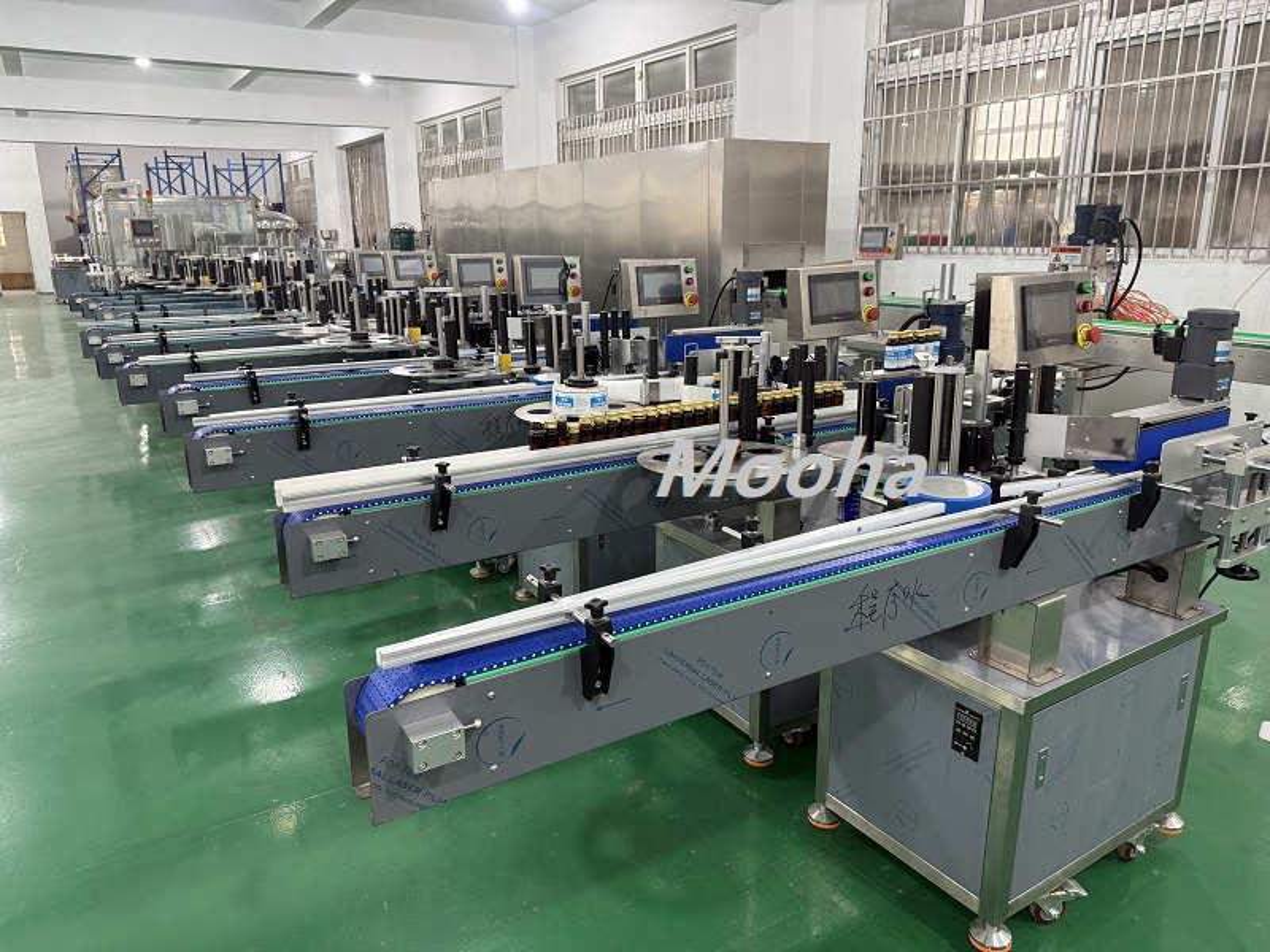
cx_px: 635
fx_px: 881
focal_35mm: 24
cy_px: 476
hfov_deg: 71.6
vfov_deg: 56.8
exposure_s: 1/100
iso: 200
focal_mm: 6.76
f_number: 1.78
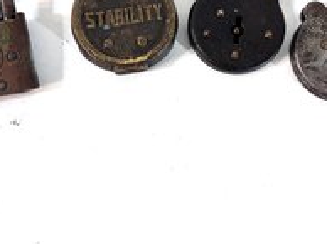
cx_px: 171
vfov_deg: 30.5
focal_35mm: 46
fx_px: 434
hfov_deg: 41.3
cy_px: 40
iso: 40
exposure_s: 1/120
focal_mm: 5.96
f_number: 1.6
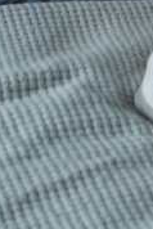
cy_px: -57
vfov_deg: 8.2
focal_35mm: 248
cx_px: 222
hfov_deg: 5.5
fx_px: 1578
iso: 160
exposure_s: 1/160
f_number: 3.5
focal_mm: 50
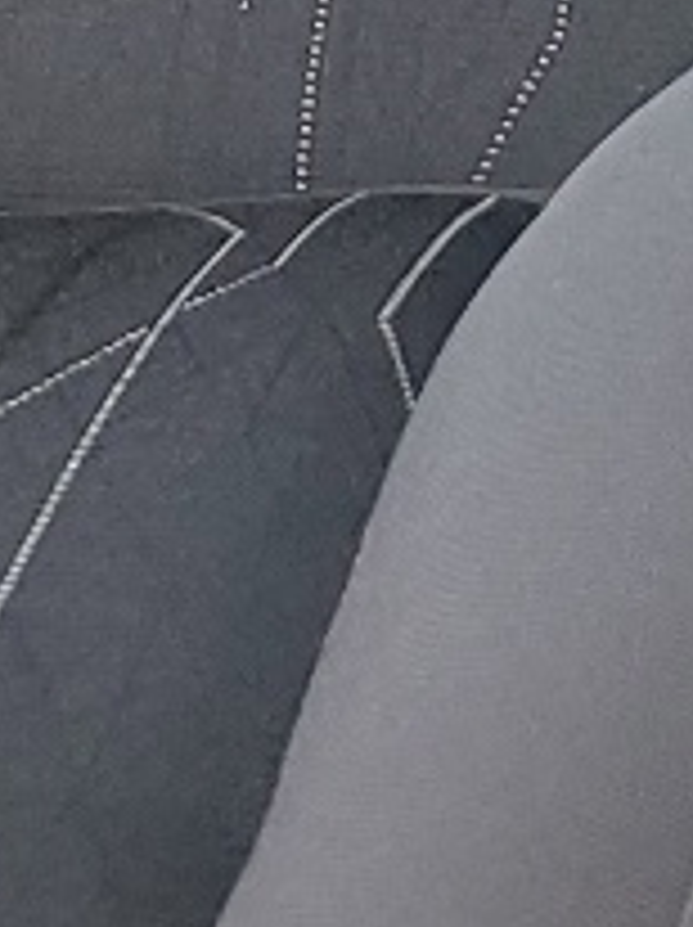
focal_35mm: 202
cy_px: -1512
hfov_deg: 6.9
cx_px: 1706
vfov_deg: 8.7
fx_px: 5403
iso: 72
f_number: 1.5
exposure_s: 1/120
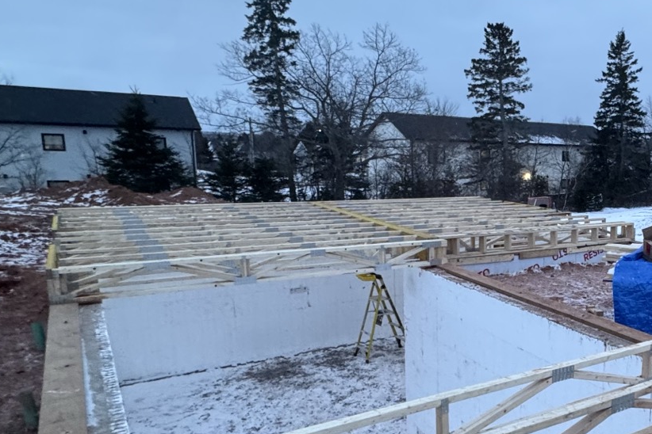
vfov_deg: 38.7
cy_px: 257
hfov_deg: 49.1
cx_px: 599
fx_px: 616
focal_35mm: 34
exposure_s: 1/60
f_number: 2.2
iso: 320
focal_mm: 2.22
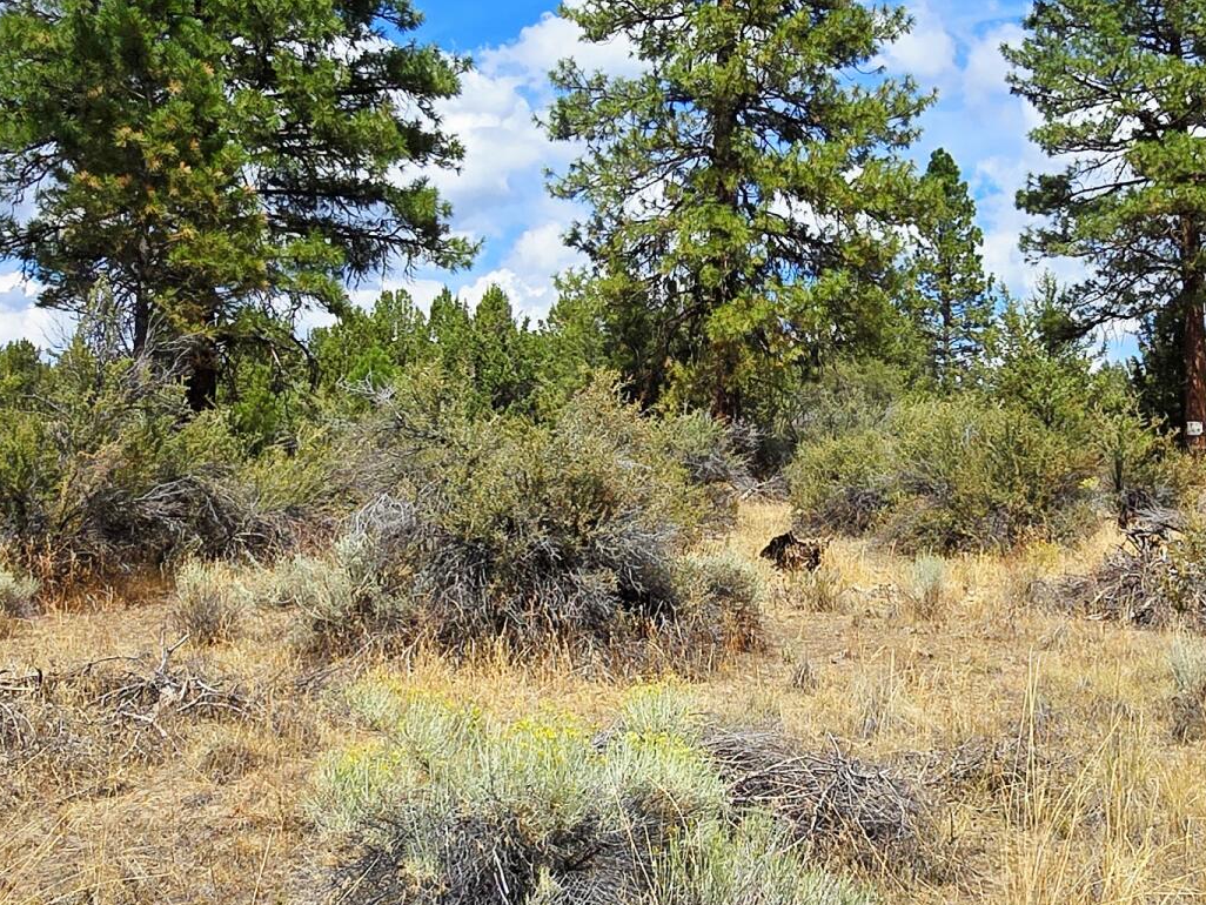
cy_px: 362
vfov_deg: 37.6
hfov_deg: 48.6
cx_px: 741
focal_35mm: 38
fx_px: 1324
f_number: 2.2
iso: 50
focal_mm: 2.2
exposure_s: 1/3333
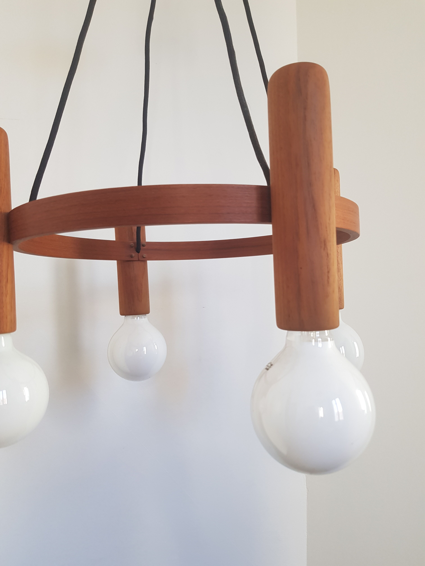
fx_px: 426
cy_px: 283
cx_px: 212
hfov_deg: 53.1
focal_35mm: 26
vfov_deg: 67.3
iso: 100
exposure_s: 1/50
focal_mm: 4.2
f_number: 1.7
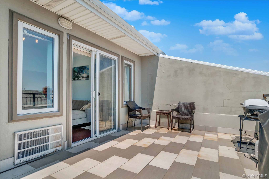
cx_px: 134
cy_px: 90
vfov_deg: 67.4
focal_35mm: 18
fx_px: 134
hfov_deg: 90.0
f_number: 9
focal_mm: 12
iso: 800
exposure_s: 1/1250
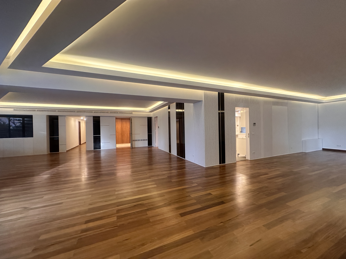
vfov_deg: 85.7
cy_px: 130
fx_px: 140
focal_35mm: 14
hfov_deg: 102.1
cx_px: 173
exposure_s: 1/100
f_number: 2.2
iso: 250
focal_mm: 2.22
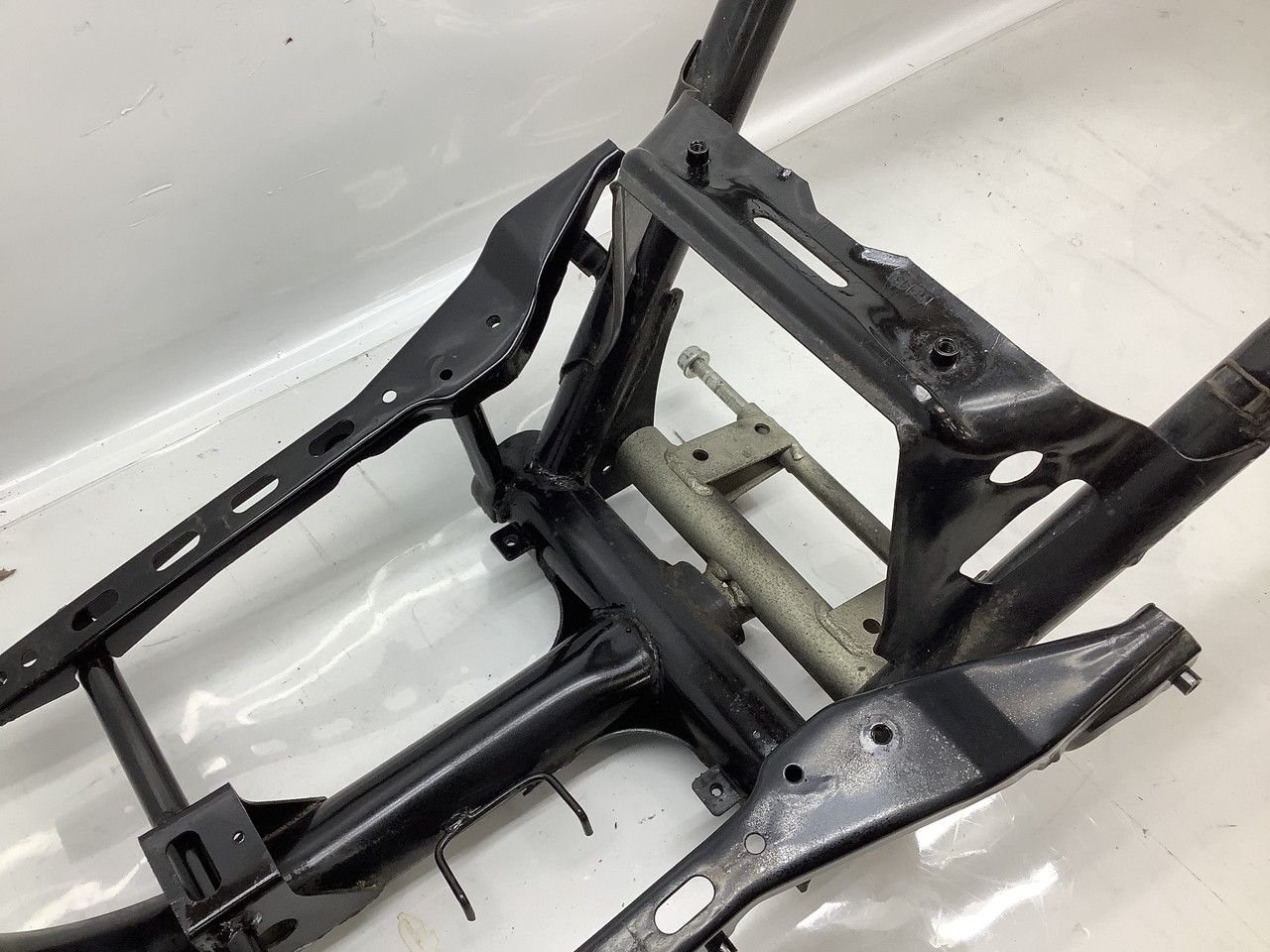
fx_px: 1137
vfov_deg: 45.4
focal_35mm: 31
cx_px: 635
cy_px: 476
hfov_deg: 58.4
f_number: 2.4
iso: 50
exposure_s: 1/120
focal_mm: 3.3
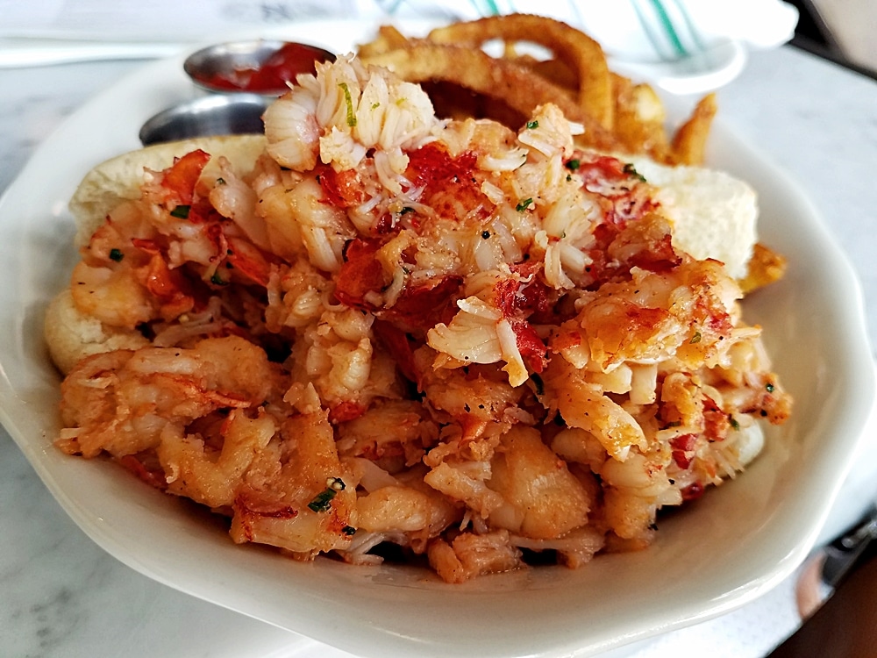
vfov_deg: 53.1
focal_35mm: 26
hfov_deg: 67.3
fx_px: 659
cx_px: 438
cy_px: 329
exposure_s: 1/60
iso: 64
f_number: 1.7
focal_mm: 4.2
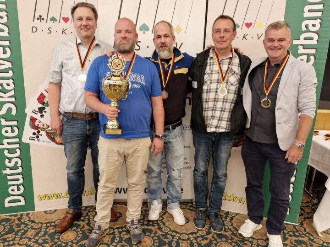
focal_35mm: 23
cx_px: 165
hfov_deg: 73.9
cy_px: 124
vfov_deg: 58.9
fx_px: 219
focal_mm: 5.54
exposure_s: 1/100
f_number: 1.8
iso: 640
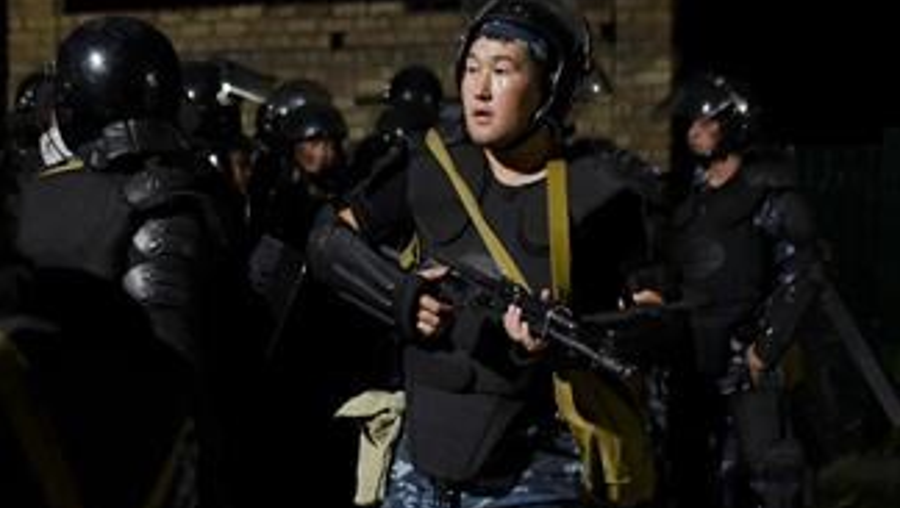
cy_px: 396
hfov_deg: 19.8
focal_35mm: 107
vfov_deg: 11.3
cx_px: 231
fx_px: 2556
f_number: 2.8
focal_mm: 34
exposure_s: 1/60
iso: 3200
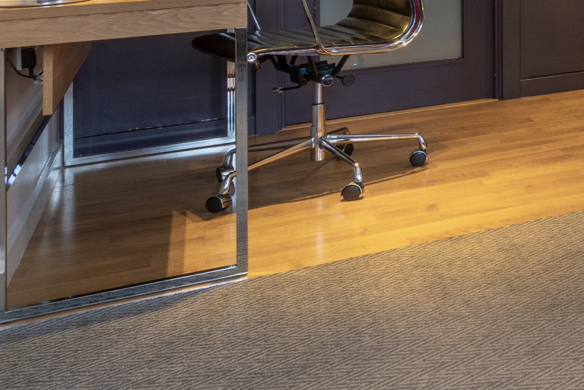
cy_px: -138
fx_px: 1054
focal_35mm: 65
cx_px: 991
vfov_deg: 19.1
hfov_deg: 22.1
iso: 100
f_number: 16
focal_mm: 14
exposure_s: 2.5
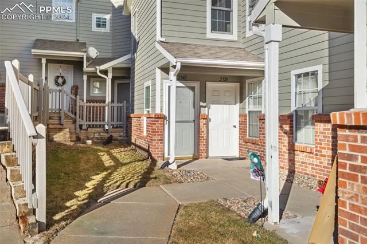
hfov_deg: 60.3
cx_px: 184
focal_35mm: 31
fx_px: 316
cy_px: 122
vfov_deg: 42.3
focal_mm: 31
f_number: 7.1
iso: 1000
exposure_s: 1/1250
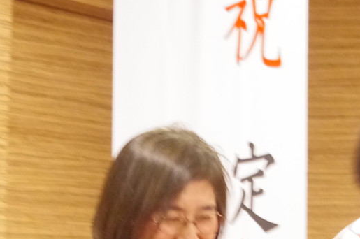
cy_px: 388
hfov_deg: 8.4
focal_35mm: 245
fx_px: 2447
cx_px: 204
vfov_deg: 5.5
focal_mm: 32.5
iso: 2000
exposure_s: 1/15
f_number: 4
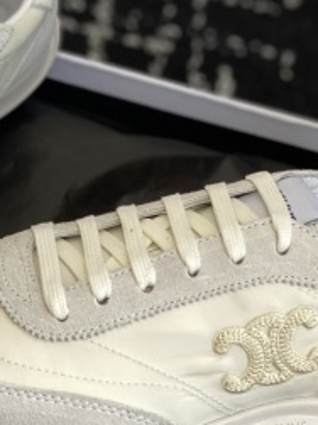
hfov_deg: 8.9
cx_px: 56
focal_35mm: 166
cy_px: 163
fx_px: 2035
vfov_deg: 11.9
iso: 20
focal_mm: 6
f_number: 2
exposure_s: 1/123
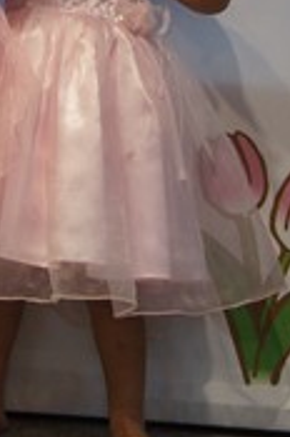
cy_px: -228
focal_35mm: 160
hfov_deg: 8.4
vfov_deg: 12.2
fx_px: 1937
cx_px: -80
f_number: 5.6
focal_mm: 31
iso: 200
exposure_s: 1/80
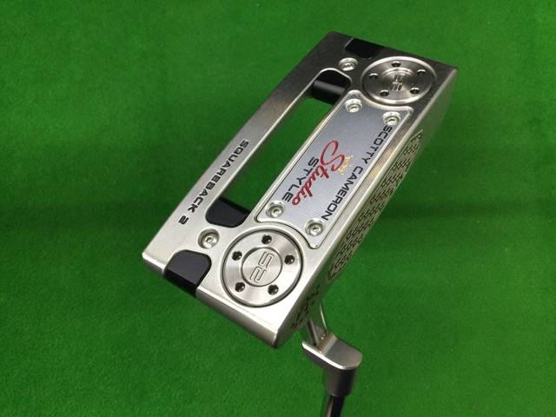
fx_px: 498
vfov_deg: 45.4
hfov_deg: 58.4
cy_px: 208
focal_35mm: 31
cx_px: 278
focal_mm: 3.3
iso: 80
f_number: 2.4
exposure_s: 1/30
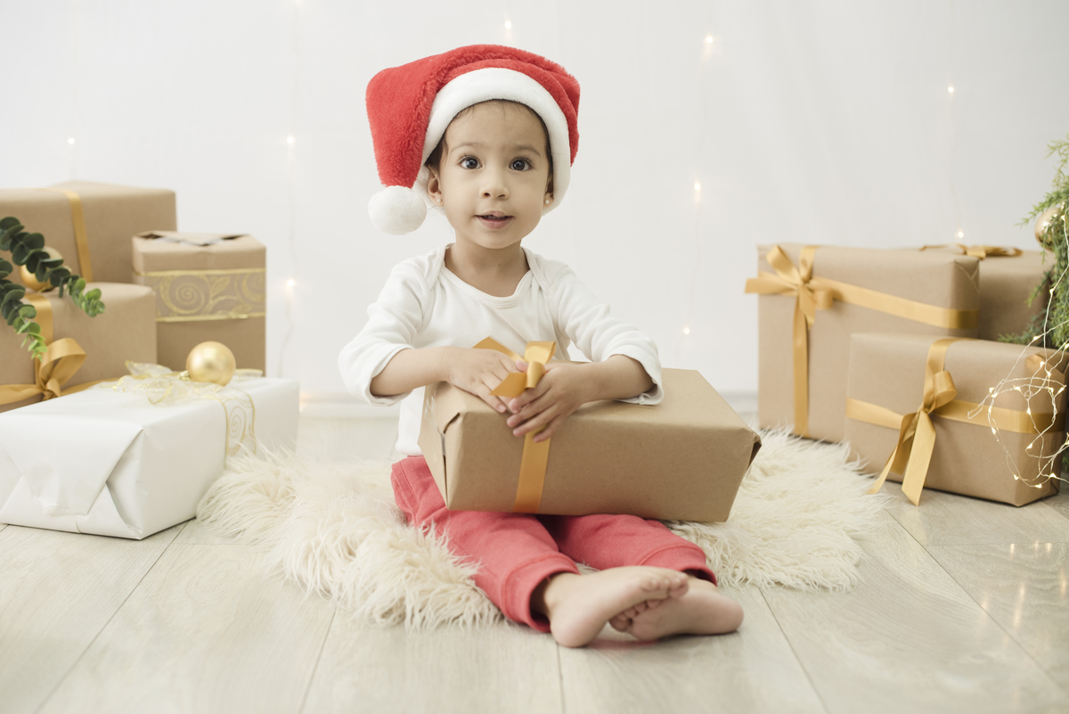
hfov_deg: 39.6
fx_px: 1485
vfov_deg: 27.0
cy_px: 357
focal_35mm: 50
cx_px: 534
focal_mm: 50
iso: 800
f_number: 3.2
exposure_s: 1/100
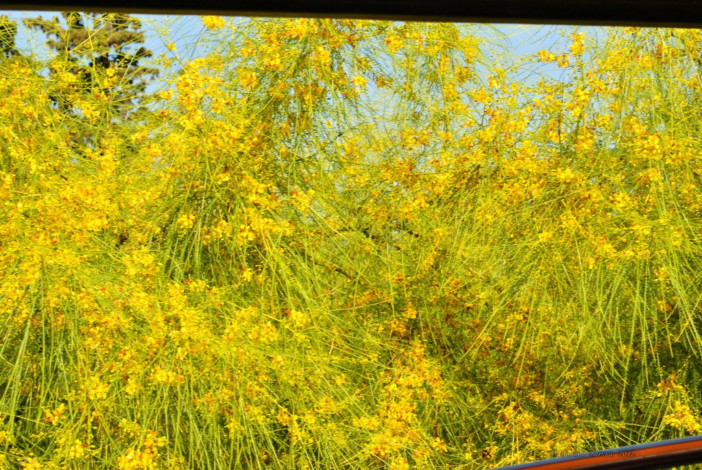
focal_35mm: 82
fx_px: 1610
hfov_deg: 24.6
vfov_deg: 16.6
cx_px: 351
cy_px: 235
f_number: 10
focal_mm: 55
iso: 200
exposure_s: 1/250
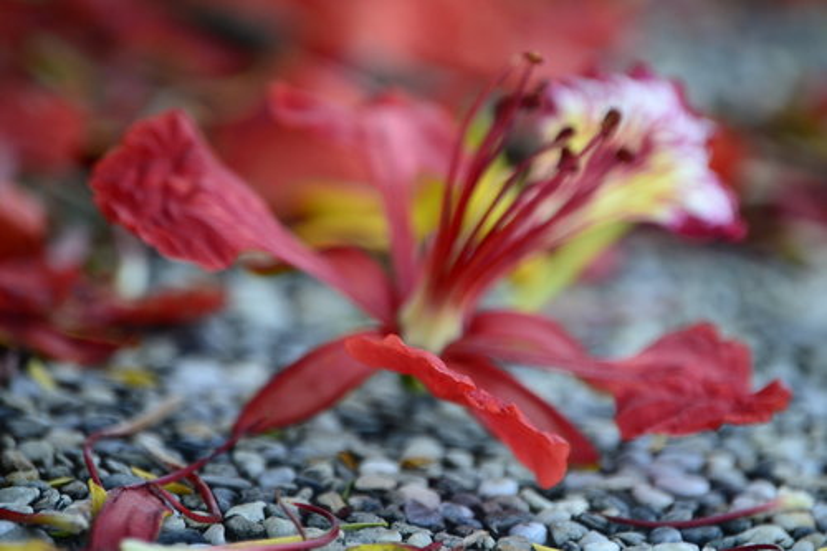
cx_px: 414
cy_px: 276
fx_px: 6889
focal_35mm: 300
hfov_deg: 6.9
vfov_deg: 4.6
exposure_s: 1/400
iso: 800
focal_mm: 200
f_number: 6.3
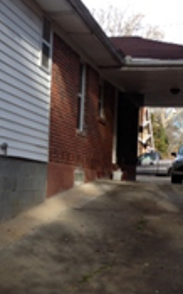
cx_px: 67
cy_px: 185
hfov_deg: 15.3
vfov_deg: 24.3
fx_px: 680
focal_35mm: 85
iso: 50
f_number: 2.4
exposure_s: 1/413
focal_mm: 4.28
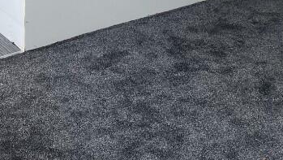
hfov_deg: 25.2
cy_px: -149
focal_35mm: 83
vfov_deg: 12.9
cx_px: 65
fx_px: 623
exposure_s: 1/122
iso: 32
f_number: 1.8
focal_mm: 4.25
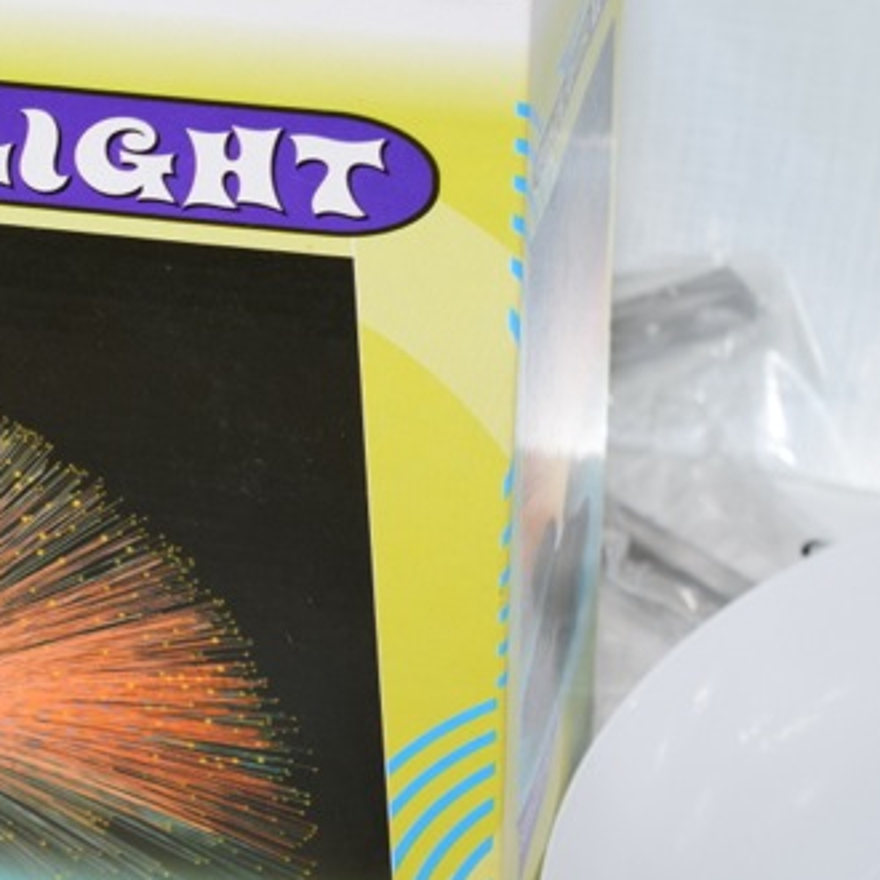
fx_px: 6106
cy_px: 452
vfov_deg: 8.2
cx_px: -264
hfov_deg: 8.1
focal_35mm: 212
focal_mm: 55
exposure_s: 1/80
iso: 560
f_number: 5.6
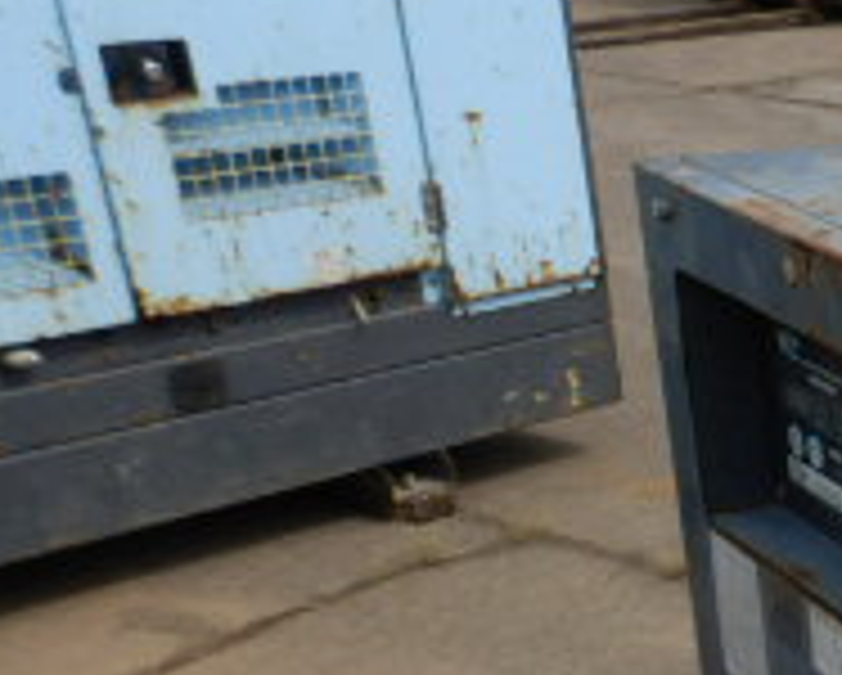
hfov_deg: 19.4
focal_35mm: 80
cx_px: 1400
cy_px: 936
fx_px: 1996
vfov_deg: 17.7
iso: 125
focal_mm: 4.3
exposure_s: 1/800
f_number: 4.1
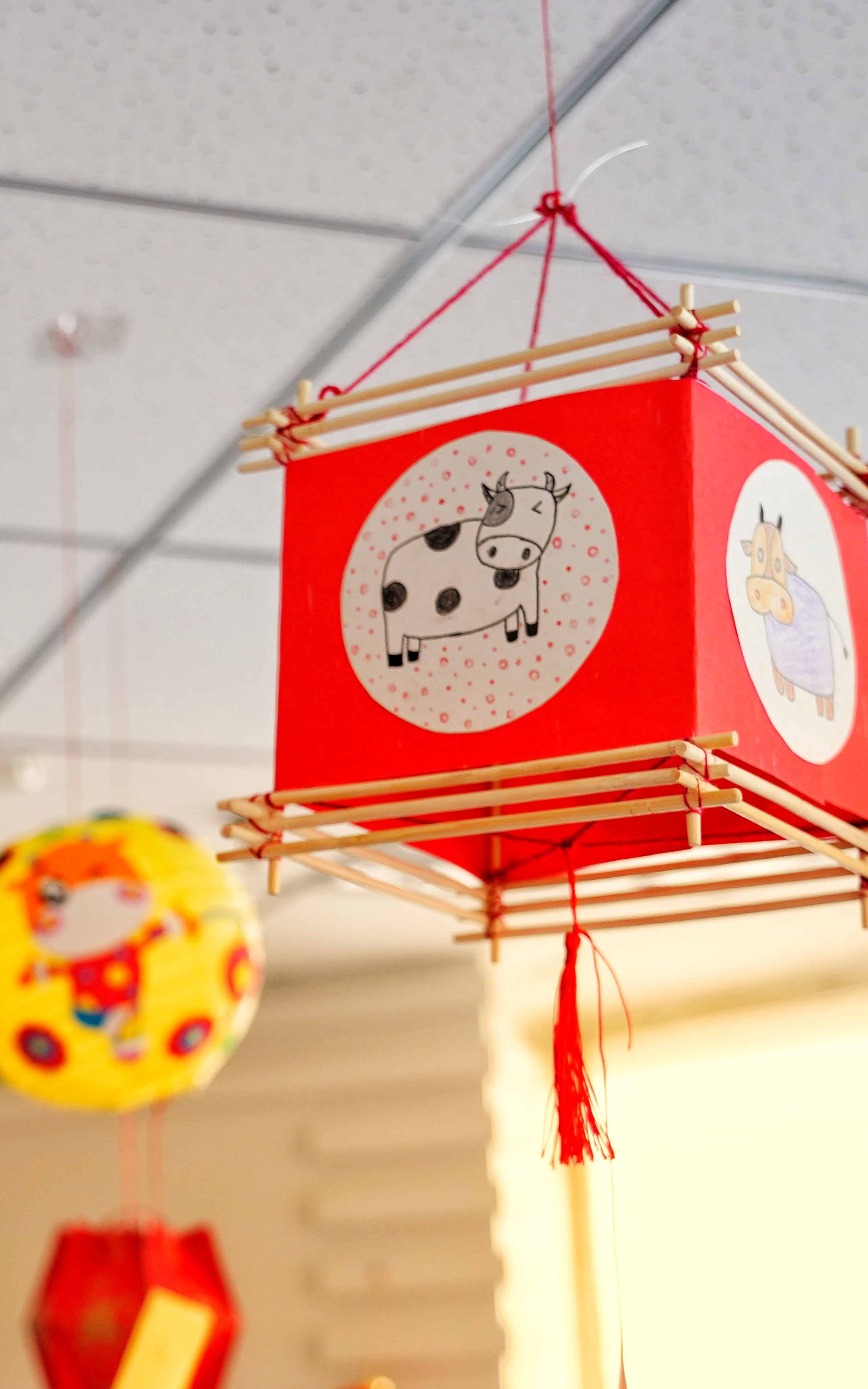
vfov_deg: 29.3
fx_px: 2649
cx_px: 69
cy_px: 784
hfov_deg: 18.3
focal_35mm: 70
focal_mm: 40
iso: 500
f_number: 4
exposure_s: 1/160
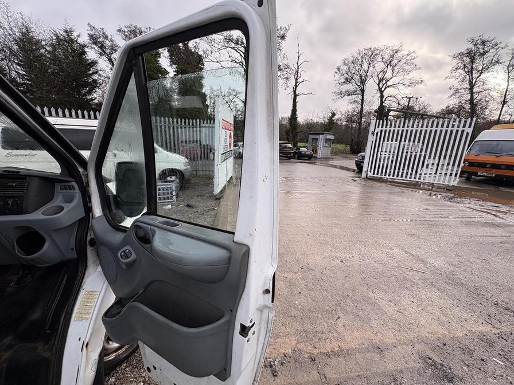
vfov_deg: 85.7
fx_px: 208
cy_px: 192
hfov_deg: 102.1
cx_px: 257
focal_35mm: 14
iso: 50
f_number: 2.2
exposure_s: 1/462
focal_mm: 2.22
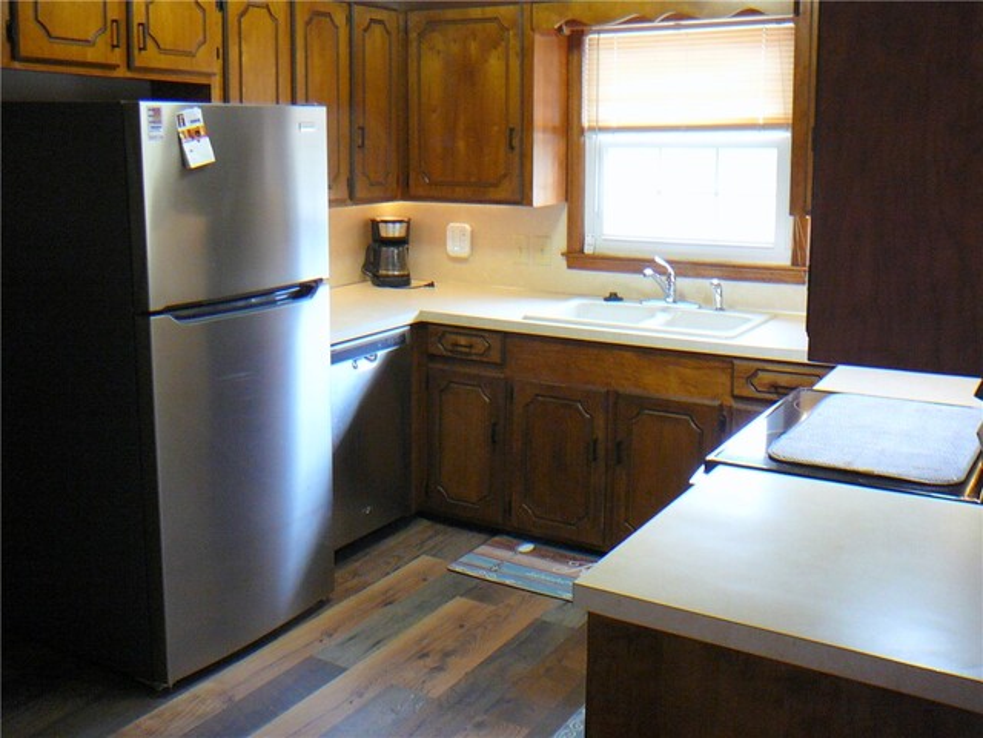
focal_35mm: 35
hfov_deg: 52.6
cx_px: 492
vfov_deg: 40.7
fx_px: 994
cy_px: 369
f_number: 2.8
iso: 200
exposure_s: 1/8
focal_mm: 5.2
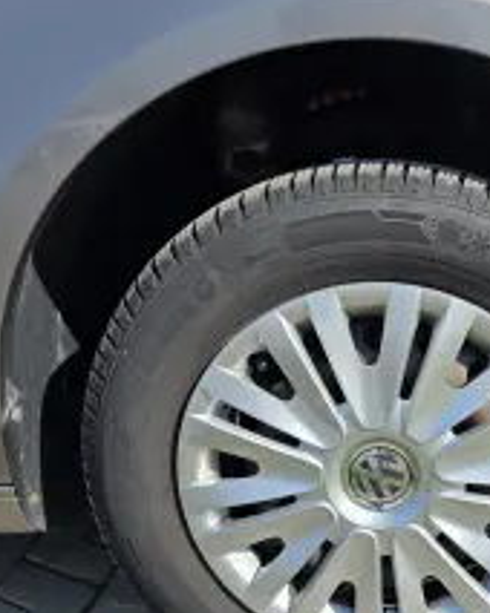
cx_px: 406
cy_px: 374
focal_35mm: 38
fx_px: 690
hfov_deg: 37.4
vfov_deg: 47.6
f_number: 1.7
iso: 80
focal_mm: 6.3
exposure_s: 1/6574
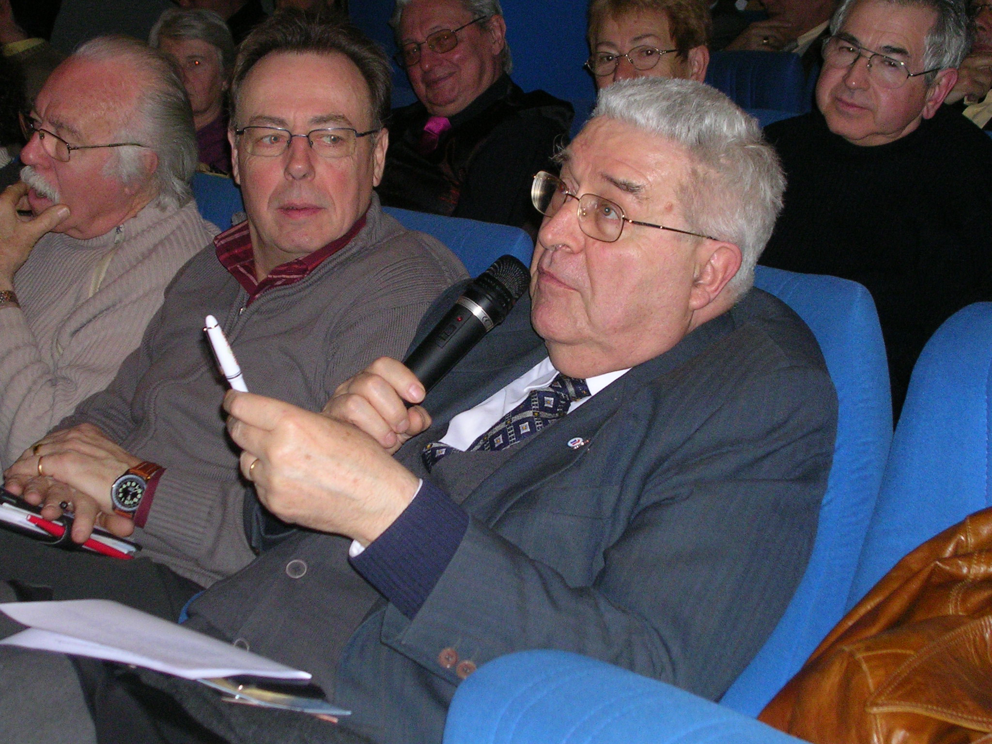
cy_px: 372
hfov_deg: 25.7
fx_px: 2178
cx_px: 496
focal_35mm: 76
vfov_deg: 19.4
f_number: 3.9
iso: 172
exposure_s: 1/60.1
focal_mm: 11.5
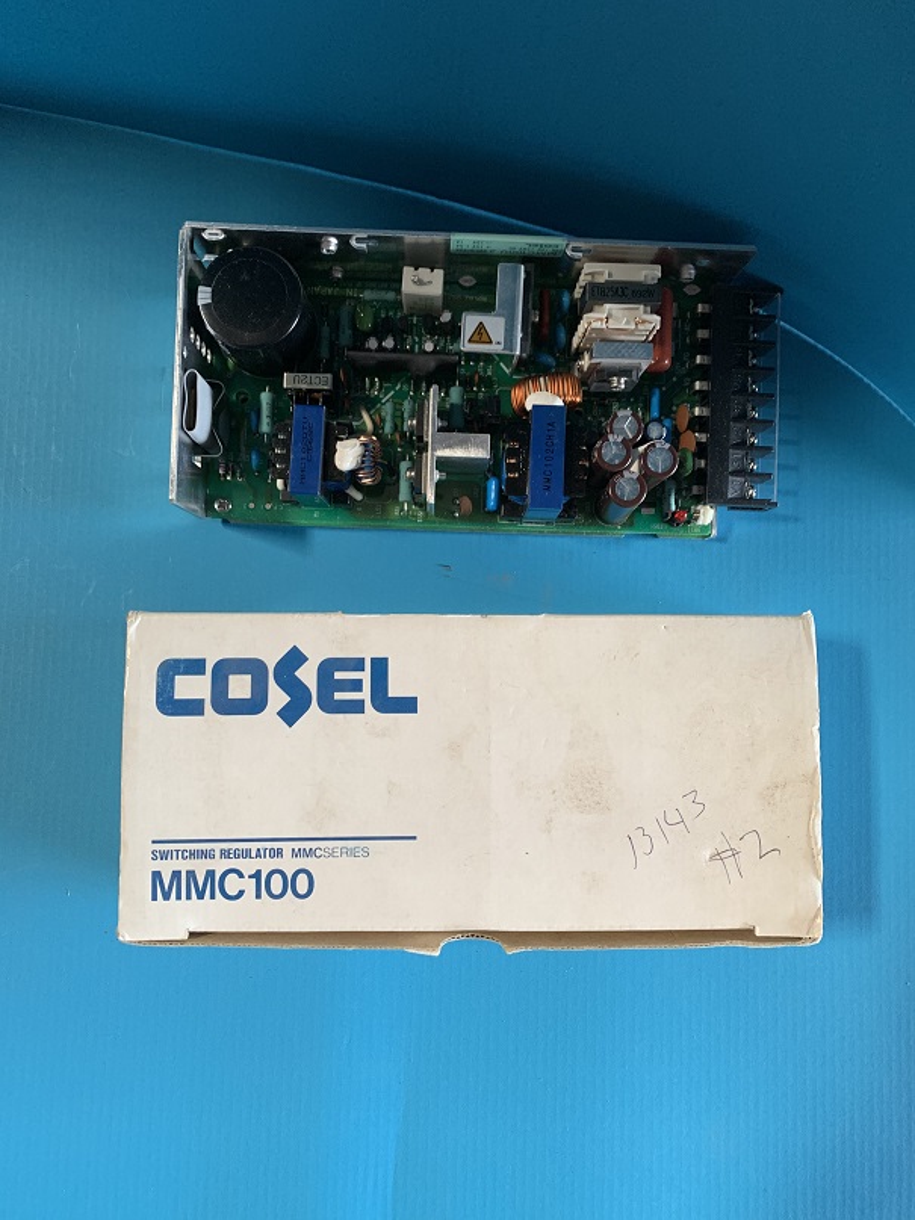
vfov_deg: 67.3
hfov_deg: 53.1
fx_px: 917
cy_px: 610
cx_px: 458
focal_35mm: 26
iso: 100
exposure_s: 1/60
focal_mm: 4.25
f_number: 1.8
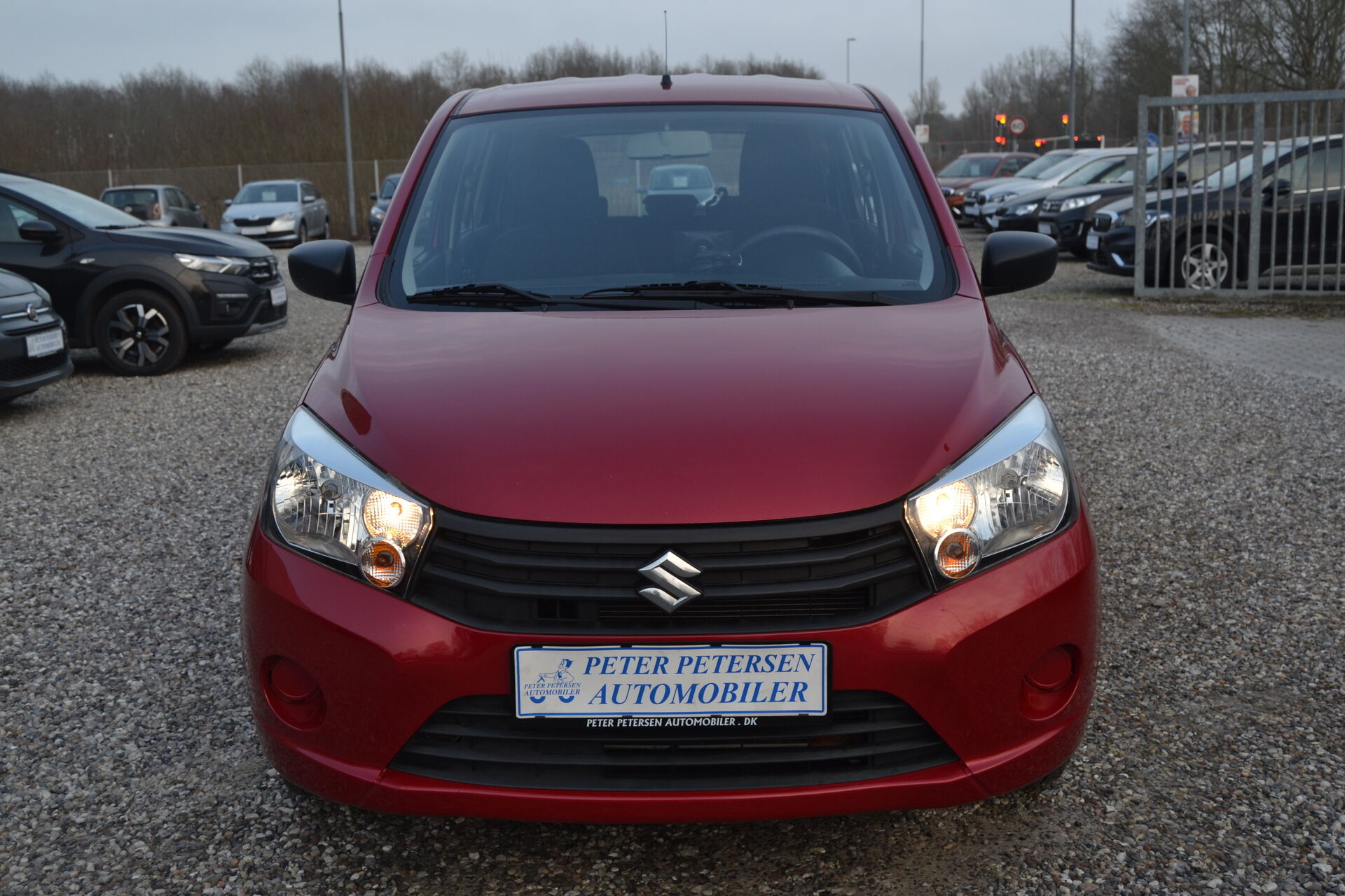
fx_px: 1457
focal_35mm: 39
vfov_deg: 34.2
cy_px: 448
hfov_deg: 49.6
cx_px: 672
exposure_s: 1/125
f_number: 5.6
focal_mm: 26
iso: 110
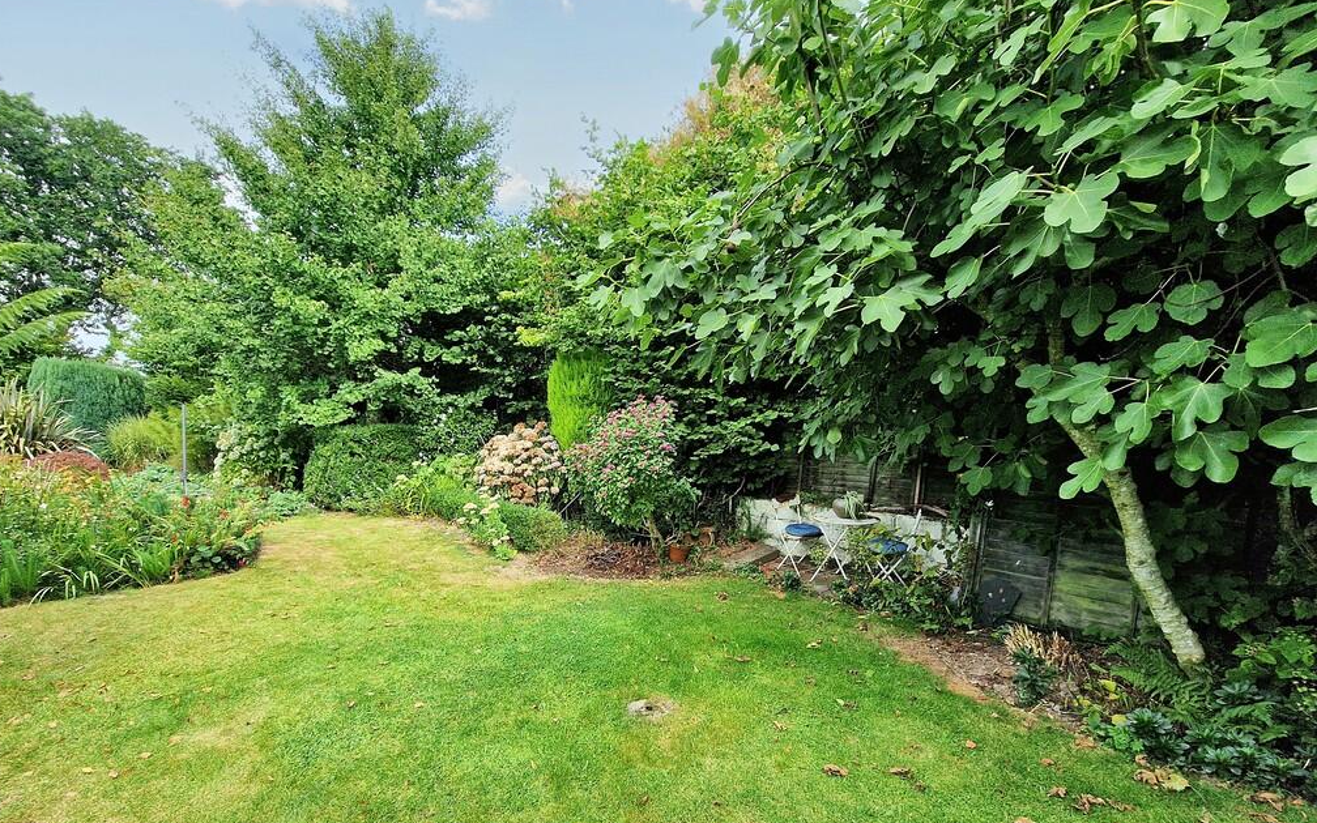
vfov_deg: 77.9
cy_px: 487
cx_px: 649
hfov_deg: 105.3
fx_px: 502
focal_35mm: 14
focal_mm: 2.2
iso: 50
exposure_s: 1/1080
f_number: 2.2
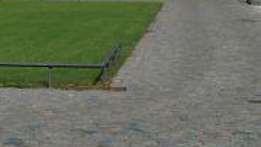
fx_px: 1141
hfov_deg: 12.9
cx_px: -4
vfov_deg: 6.8
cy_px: -249
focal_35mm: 165
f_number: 5.6
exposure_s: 1/725
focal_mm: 7.13
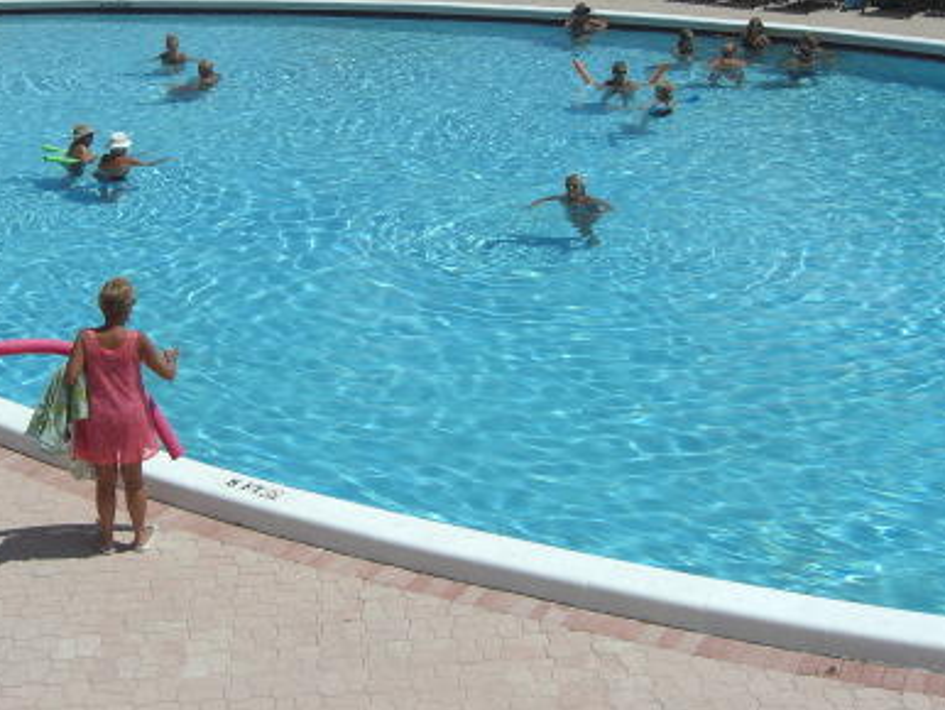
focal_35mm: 63
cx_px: 335
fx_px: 1721
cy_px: 189
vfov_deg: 23.1
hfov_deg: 30.5
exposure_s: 1/500
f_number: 8
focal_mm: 7.9
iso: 80
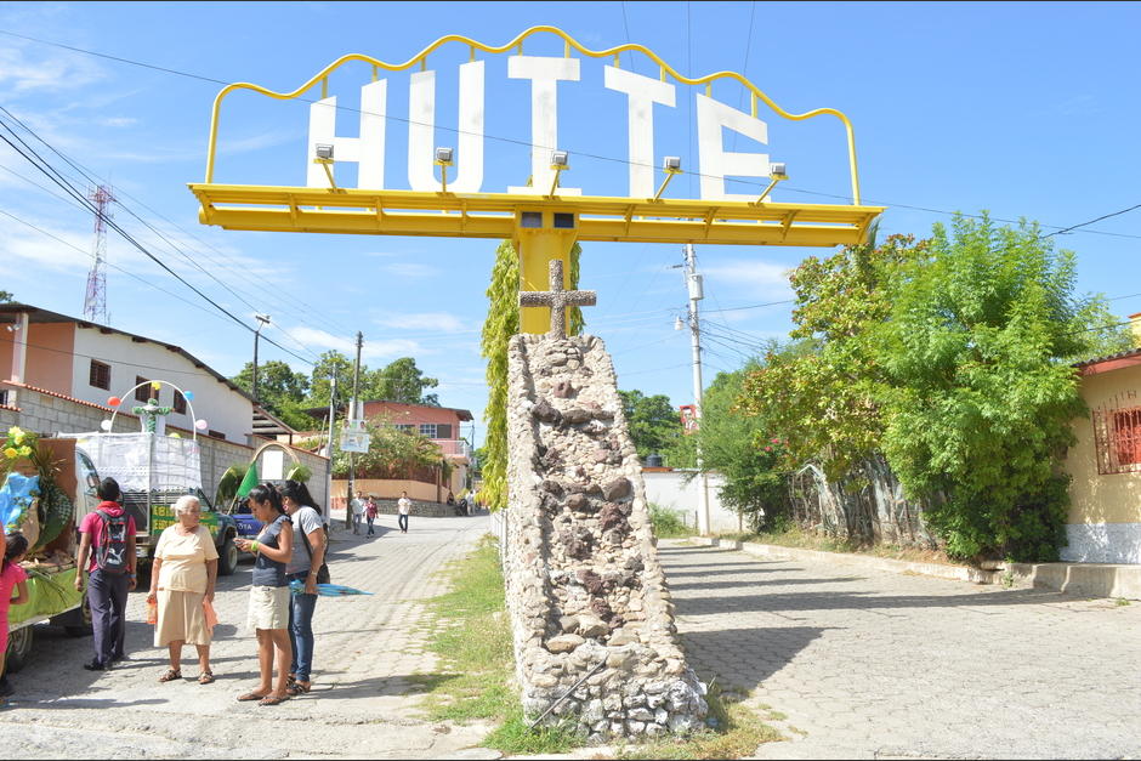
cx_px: 570
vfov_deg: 43.6
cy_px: 380
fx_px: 951
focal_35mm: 30
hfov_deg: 61.9
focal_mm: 20
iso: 100
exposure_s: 1/200
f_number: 8
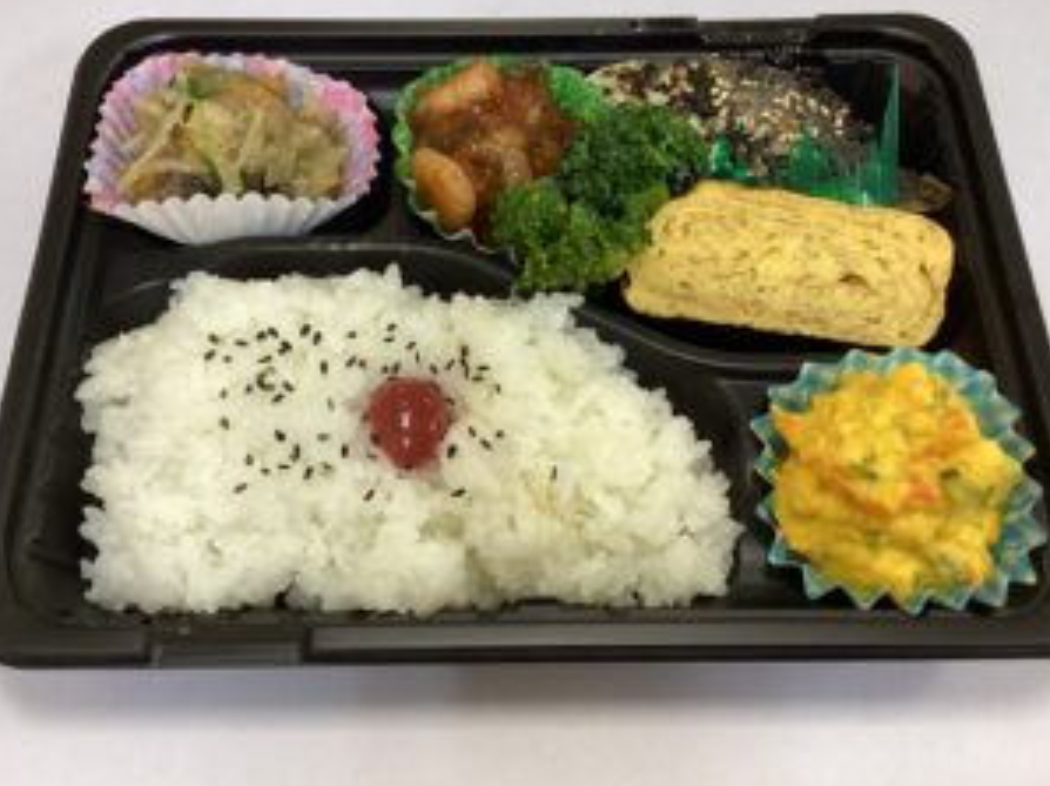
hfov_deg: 47.9
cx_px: 513
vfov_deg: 36.7
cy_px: 333
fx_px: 1182
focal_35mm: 39
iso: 160
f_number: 2.4
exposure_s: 1/60
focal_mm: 3.3
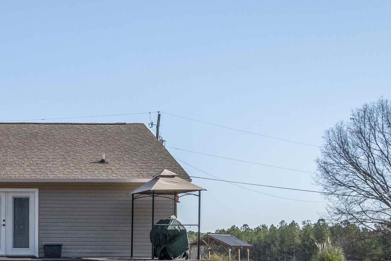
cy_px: 235
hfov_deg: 25.9
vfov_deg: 19.4
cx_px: -88
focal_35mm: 69
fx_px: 749
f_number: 8
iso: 1250
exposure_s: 1/1250
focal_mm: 17.4
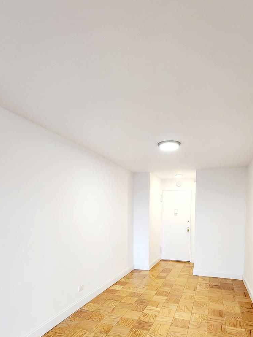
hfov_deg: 65.7
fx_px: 195
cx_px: 143
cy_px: 220
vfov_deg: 79.5
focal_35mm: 20
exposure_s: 1/60.2
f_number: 2.2
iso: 200
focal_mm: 2.2
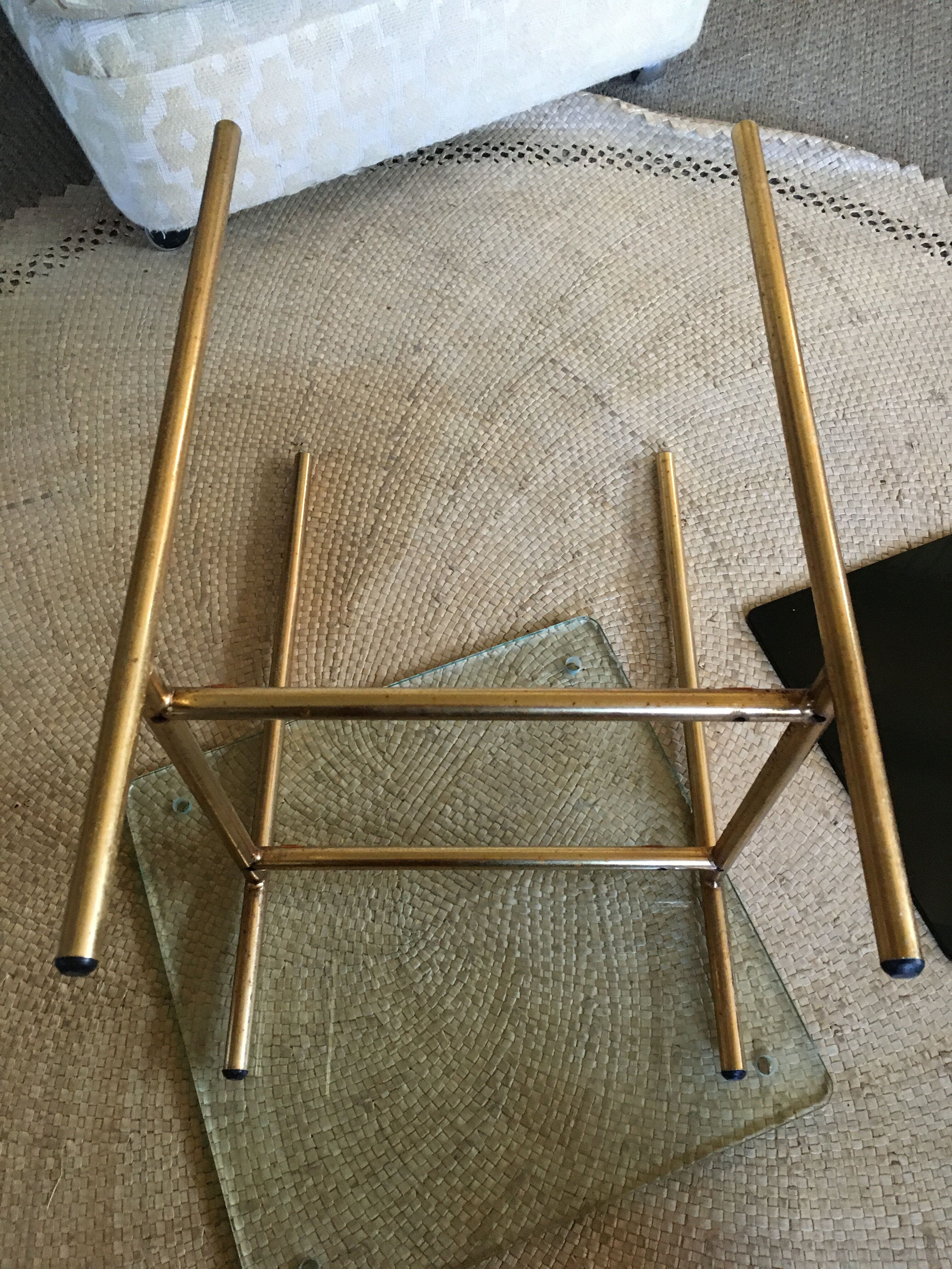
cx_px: 476
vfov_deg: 61.7
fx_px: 1063
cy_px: 634
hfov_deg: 48.2
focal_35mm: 29
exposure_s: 1/25
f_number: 2.2
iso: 200
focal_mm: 4.15
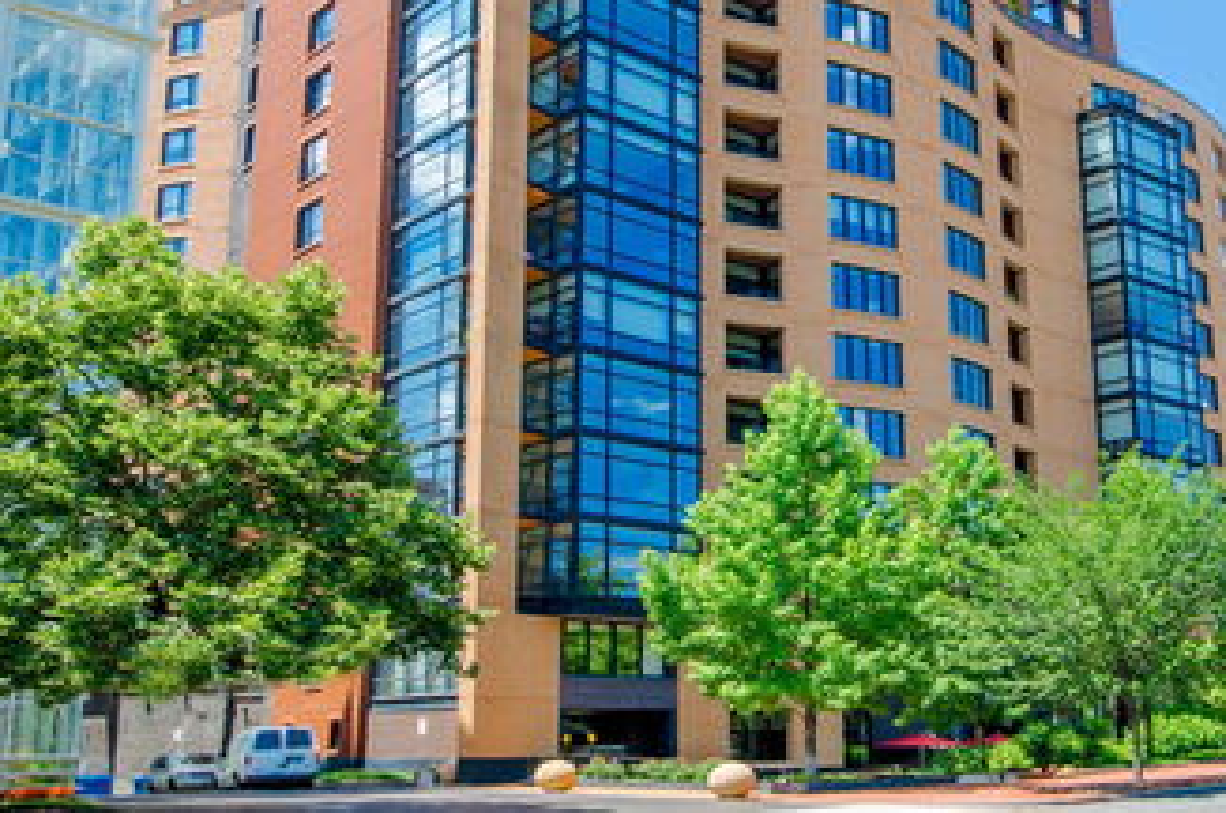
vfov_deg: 48.8
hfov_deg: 70.4
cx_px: 707
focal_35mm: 25
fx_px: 862
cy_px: 218
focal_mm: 11.5
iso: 160
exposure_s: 1/250
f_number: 8
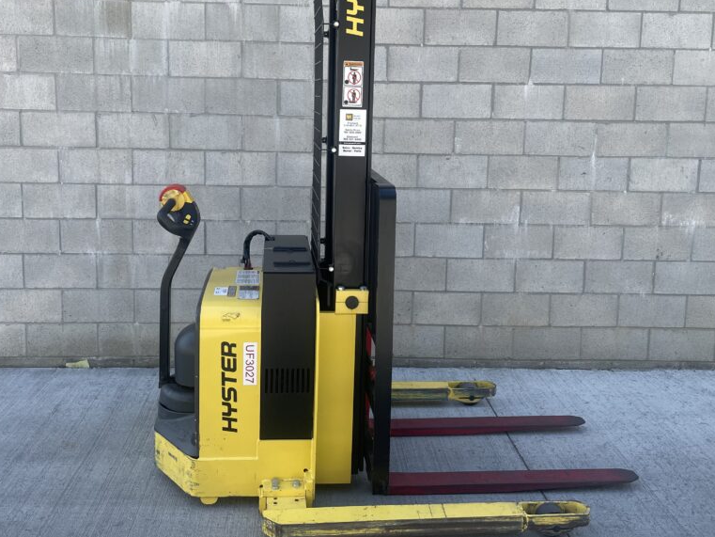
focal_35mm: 35
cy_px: 205
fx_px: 723
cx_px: 334
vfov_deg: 40.5
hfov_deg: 52.6
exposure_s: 1/670
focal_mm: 4.2
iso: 32
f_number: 1.6
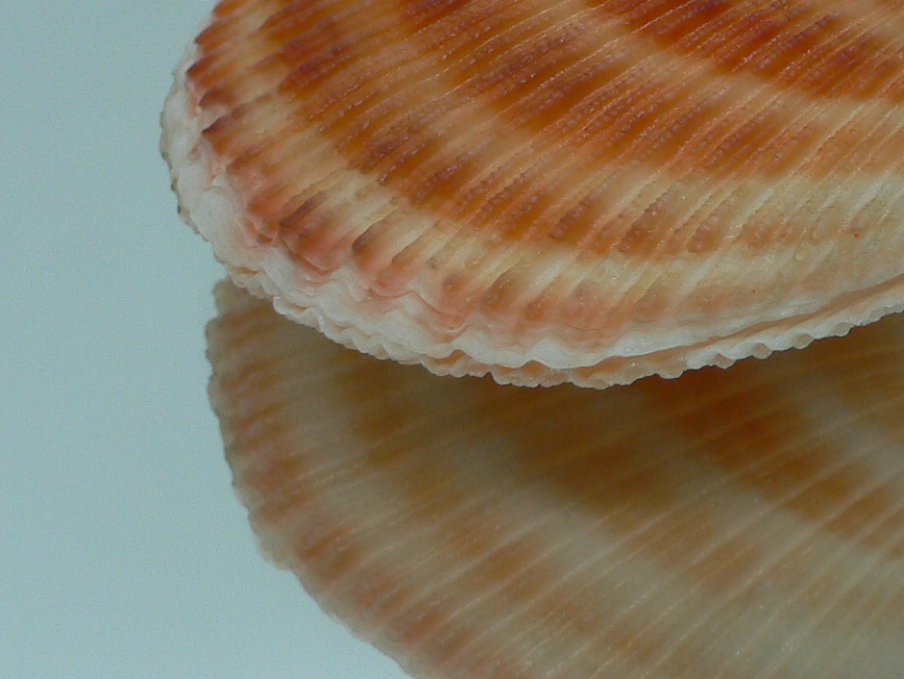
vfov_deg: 19.4
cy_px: 93
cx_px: 748
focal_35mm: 75
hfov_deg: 25.5
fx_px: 1959
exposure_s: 1/60
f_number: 2.8
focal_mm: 4.6
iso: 80
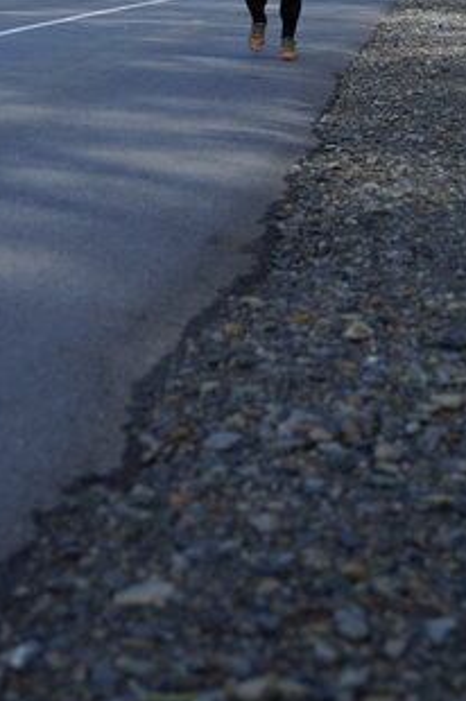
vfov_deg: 17.0
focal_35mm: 116
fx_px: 2257
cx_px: 218
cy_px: -112
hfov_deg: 11.8
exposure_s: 1/500
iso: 125
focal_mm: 30
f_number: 2.8
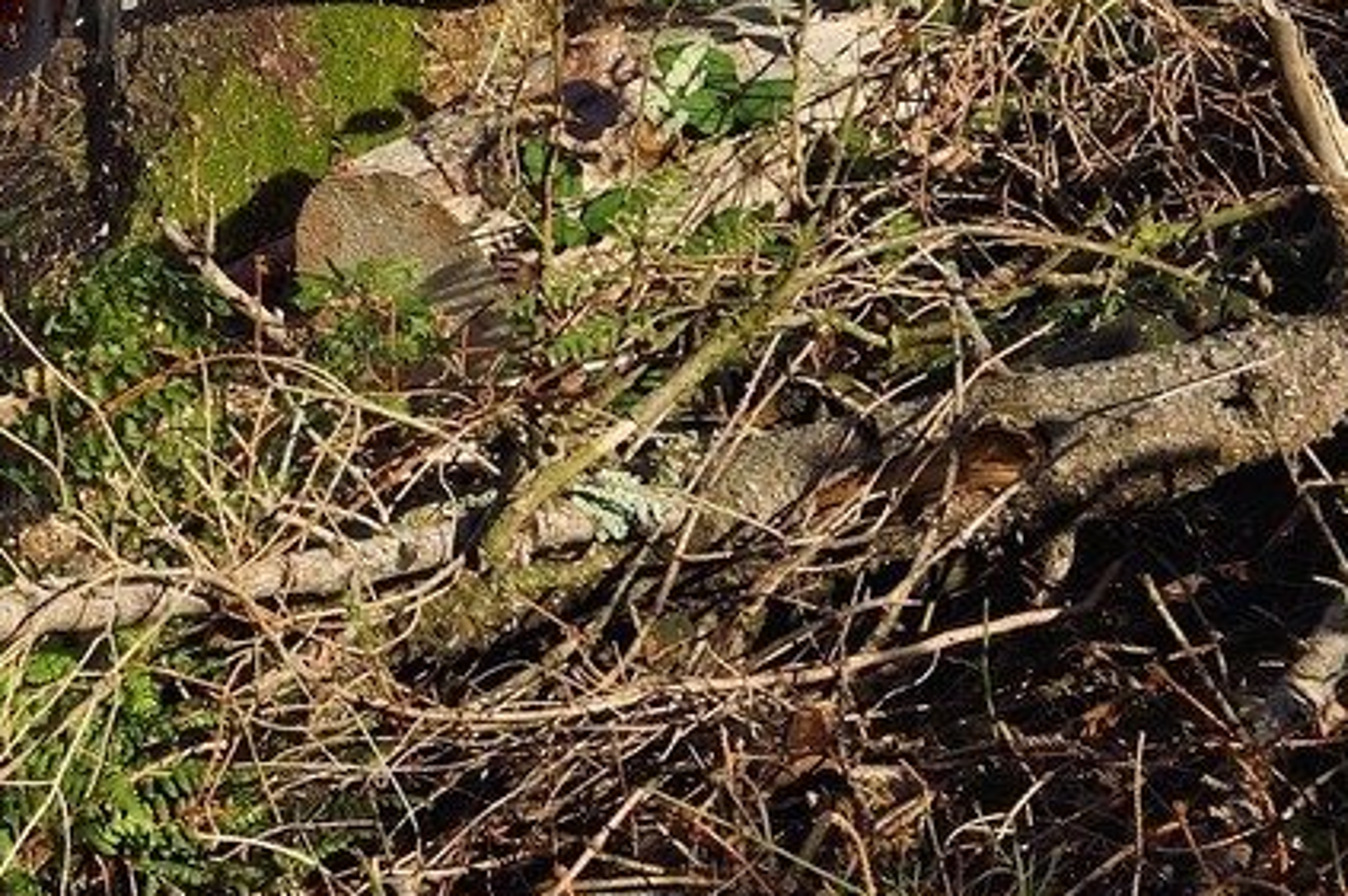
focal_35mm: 106
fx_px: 3964
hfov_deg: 17.0
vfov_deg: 11.8
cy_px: -762
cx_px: -803
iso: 250
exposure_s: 1/320
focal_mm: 28
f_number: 13
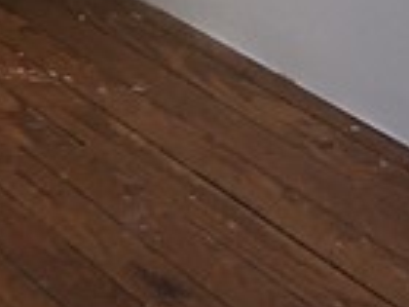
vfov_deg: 6.9
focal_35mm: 212
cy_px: -152
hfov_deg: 7.9
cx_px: -865
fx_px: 2505
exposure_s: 1/30
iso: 64
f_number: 2.2
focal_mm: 4.15
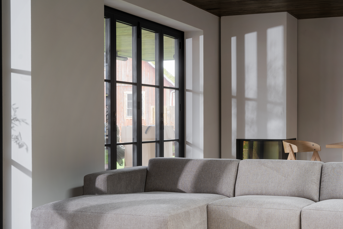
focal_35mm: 57
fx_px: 543
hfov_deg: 34.5
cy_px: 159
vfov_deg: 23.6
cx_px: 243
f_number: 7.1
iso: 100
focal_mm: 40
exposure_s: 1/2.5
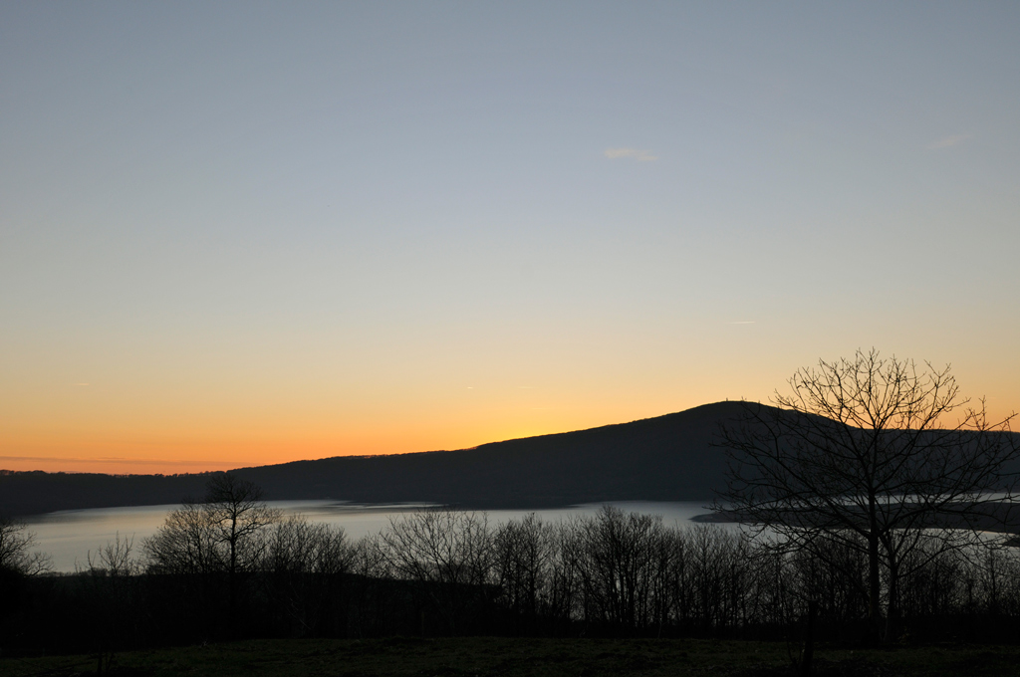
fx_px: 1019
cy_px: 338
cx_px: 510
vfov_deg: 36.8
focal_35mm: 36
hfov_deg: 53.2
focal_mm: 24
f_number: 9
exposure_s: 1/200
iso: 200
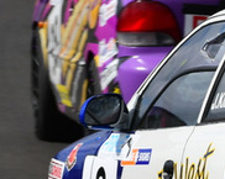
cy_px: 138
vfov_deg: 0.9
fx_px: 11961
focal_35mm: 1799
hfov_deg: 1.1
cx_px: 297
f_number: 11
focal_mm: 290
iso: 200
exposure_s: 1/500
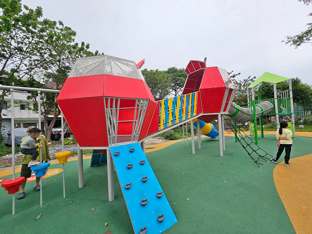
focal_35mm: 13
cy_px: 117
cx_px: 156
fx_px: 117
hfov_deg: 106.2
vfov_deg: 89.9
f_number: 2.2
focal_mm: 2.2
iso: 50
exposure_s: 1/186
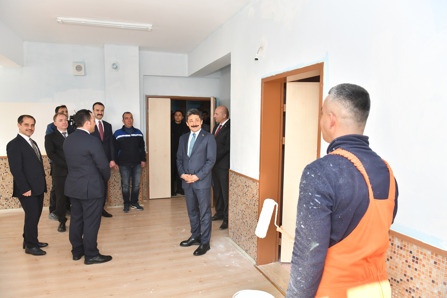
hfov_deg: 73.7
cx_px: 224
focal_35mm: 24
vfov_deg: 53.1
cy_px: 149
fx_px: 298
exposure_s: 1/250
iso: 1000
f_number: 8
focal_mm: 24
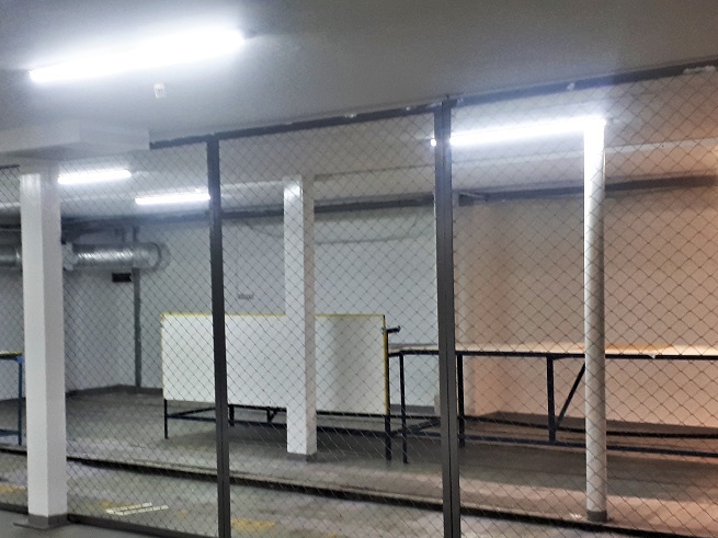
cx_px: 326
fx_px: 684
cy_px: 327
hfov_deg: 55.3
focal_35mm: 33
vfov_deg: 42.7
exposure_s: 1/33
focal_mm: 3.6
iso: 125
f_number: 1.9
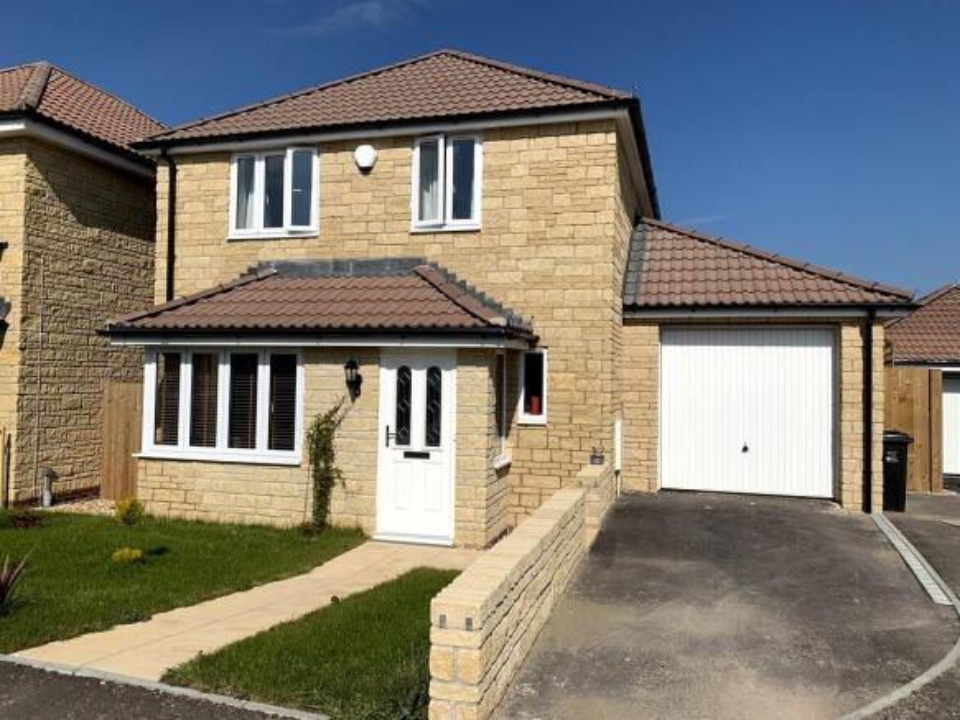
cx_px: 480
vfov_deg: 53.0
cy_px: 360
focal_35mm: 26
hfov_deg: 67.3
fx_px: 721
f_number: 1.8
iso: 25
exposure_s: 1/5128
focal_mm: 4.25
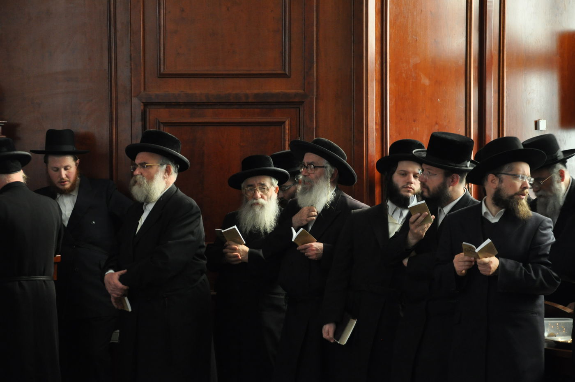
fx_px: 1794
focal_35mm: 112
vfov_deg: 12.1
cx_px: 288
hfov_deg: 18.2
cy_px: 191
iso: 1000
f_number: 5.6
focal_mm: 75
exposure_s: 1/80
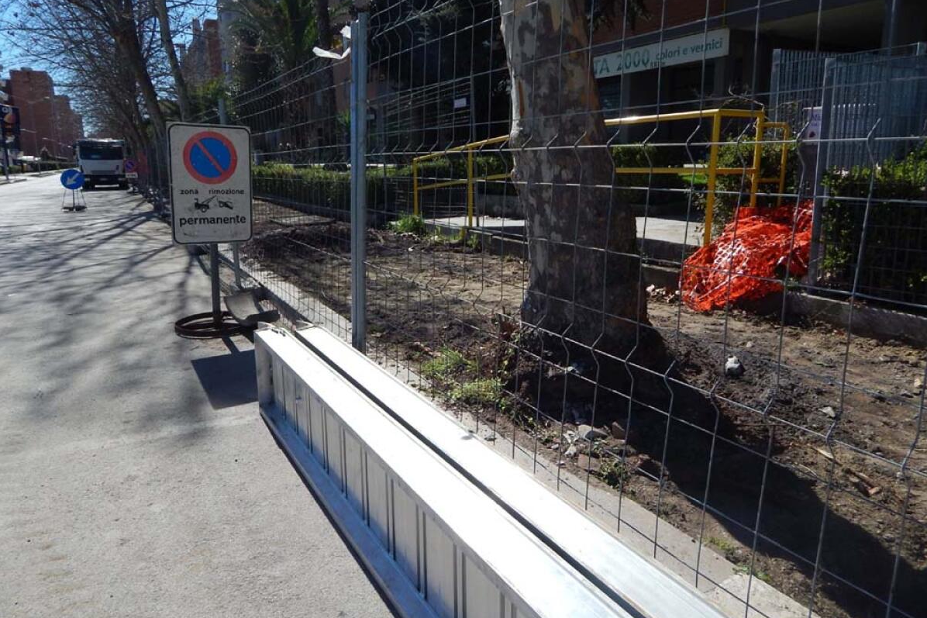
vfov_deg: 53.1
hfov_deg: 73.8
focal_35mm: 24
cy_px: 291
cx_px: 464
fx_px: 618
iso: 125
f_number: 6
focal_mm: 4
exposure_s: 1/640
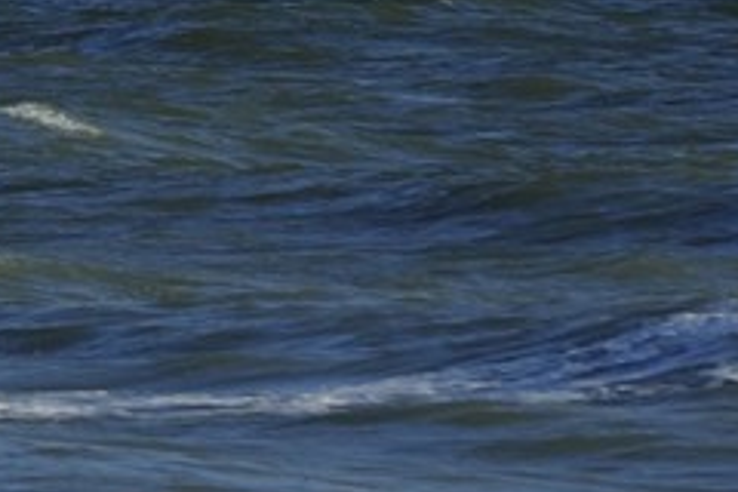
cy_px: -338
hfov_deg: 1.6
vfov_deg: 1.1
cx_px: -1614
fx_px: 26668
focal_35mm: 1301
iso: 200
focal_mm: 195
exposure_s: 1/640
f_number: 7.1
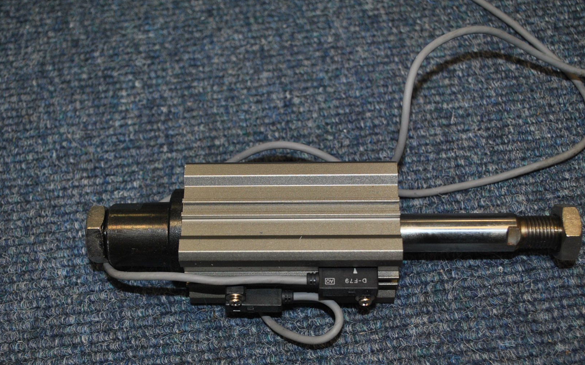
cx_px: 266
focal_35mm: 55
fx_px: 877
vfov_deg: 23.5
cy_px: 216
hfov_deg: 36.9
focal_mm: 30
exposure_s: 1/60
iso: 200
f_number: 4.5
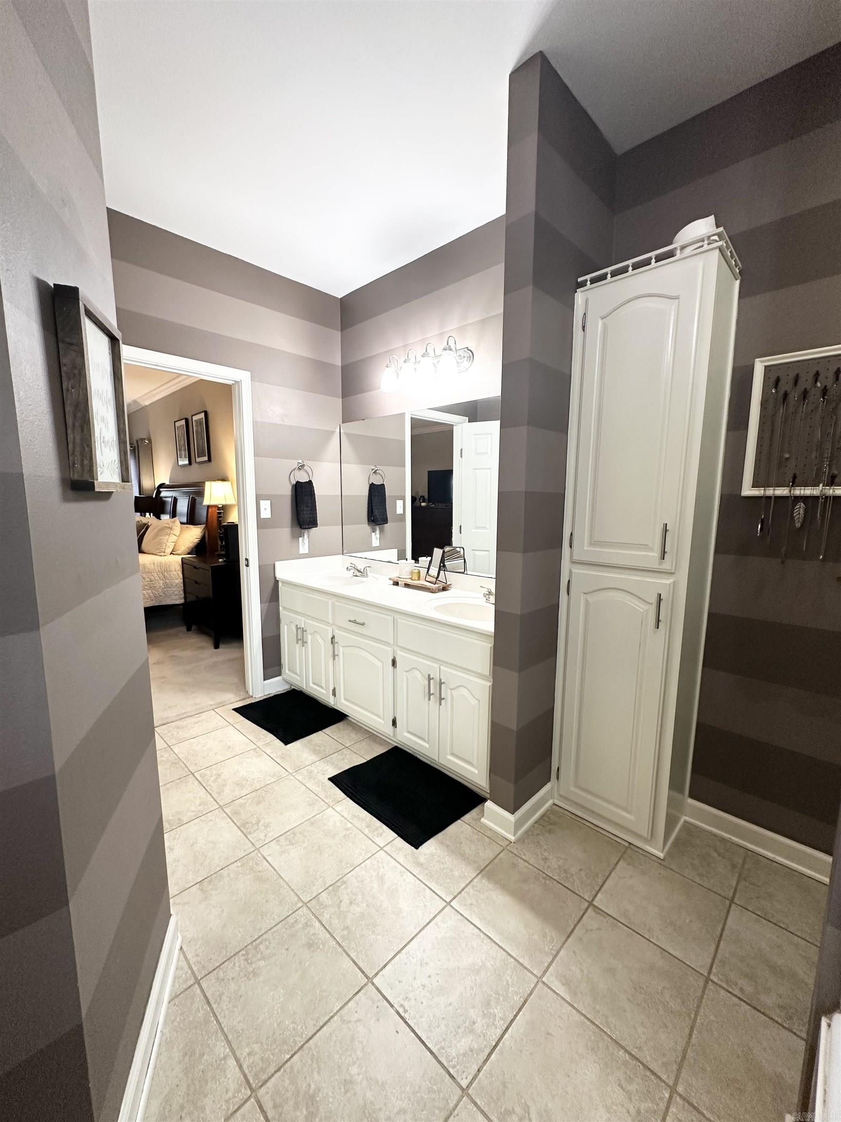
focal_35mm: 14
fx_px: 454
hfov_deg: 85.7
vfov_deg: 102.1
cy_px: 561
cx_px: 420
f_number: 2.2
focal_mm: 2.22
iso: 200
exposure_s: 1/60
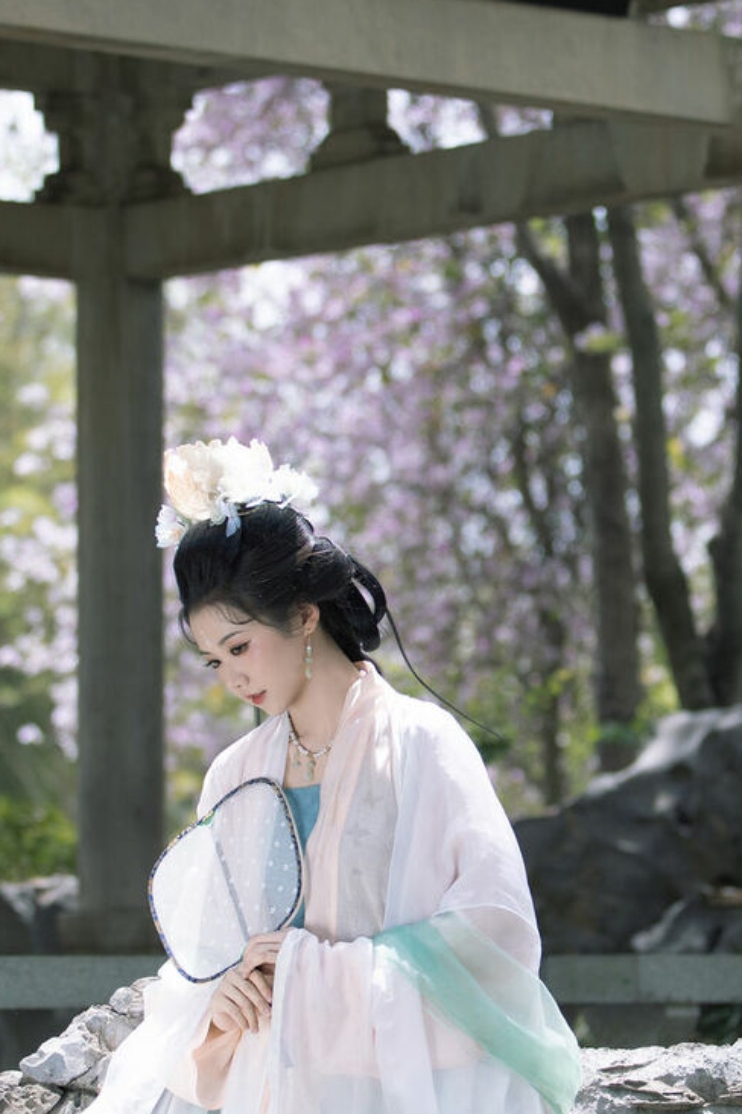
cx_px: 464
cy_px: 653
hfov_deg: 8.0
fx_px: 5322
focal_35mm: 172
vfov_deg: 12.0
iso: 125
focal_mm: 80
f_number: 2.8
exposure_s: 1/1250
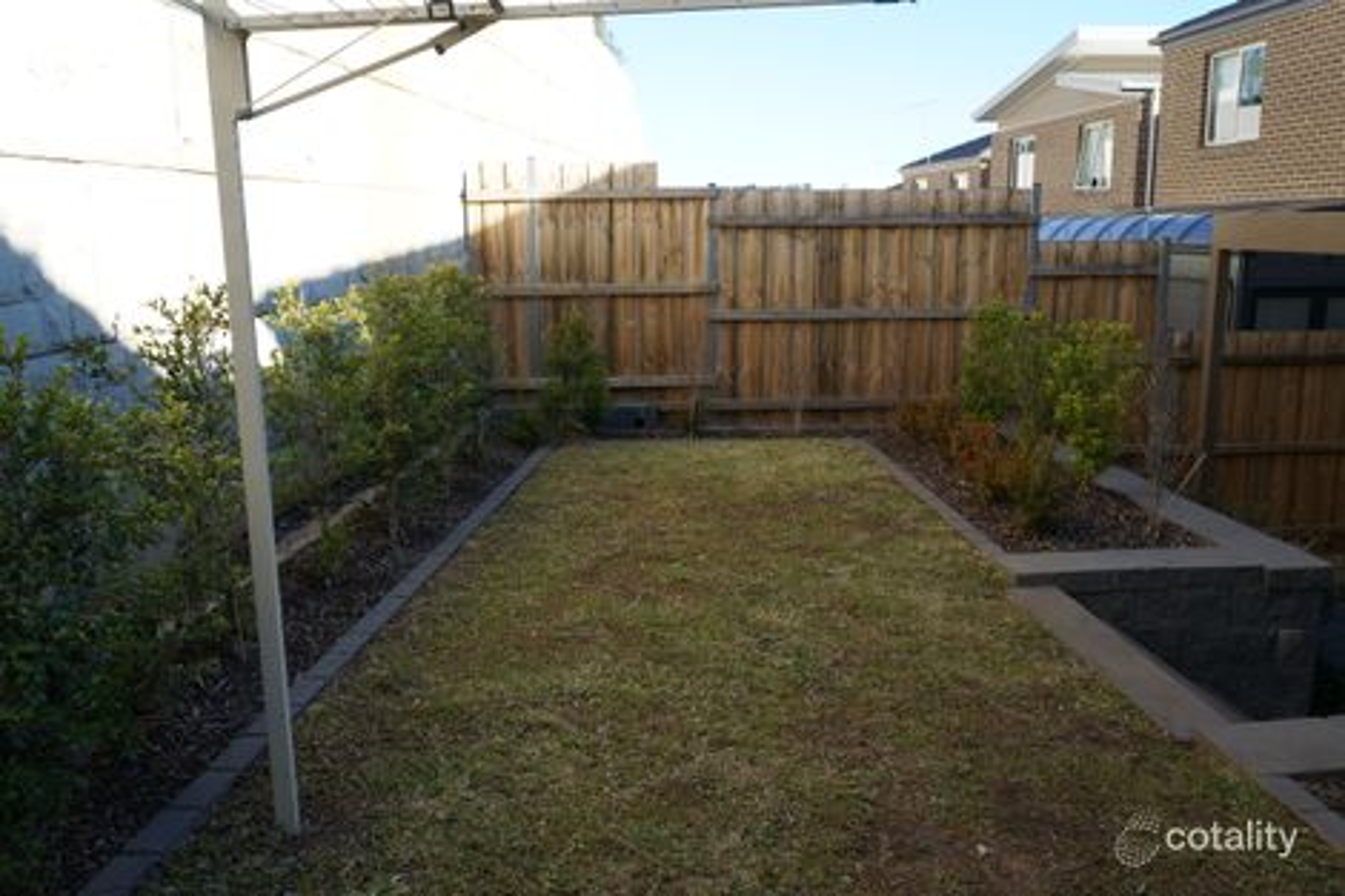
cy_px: 448
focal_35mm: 30
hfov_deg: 61.9
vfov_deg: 43.6
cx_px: 672
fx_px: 1120
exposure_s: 1/100
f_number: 6.3
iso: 100
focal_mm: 20
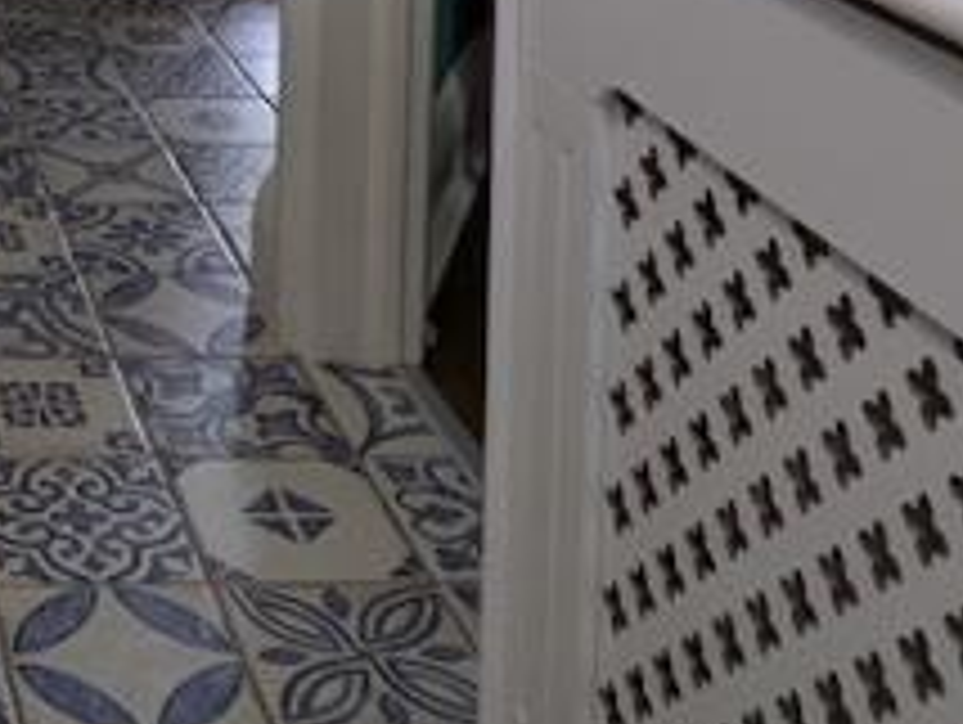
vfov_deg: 18.3
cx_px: -207
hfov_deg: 25.8
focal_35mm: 67
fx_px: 1866
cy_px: -497
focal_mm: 1.83
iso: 57
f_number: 2.2
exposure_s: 1/25
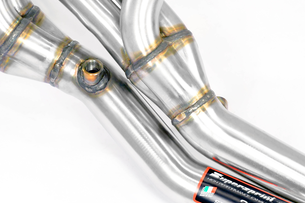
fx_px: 1144
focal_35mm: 135
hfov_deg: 15.2
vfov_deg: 10.2
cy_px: 80
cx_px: 133
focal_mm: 70
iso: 4000
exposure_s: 1/160
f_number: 13
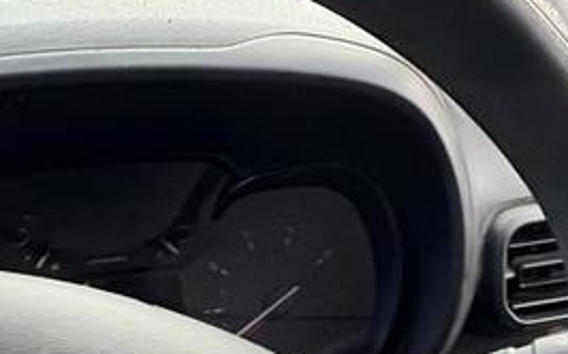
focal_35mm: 50
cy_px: 552
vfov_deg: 21.2
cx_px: 305
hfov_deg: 40.3
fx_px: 774
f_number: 2.2
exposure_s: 1/99
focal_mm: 2.22
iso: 125
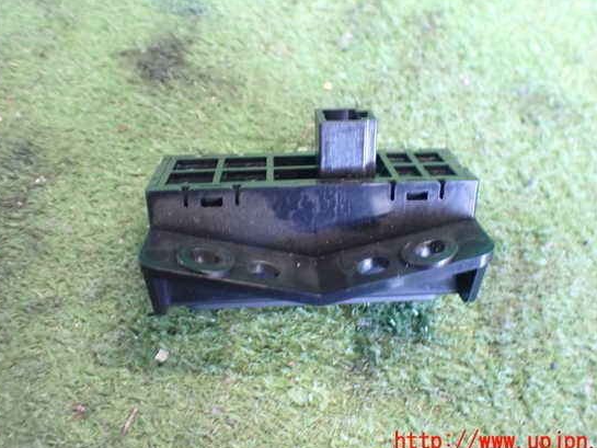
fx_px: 569
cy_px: 209
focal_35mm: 33
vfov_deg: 42.9
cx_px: 313
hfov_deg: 55.3
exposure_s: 1/30
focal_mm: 5.4
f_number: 2.3
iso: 1000
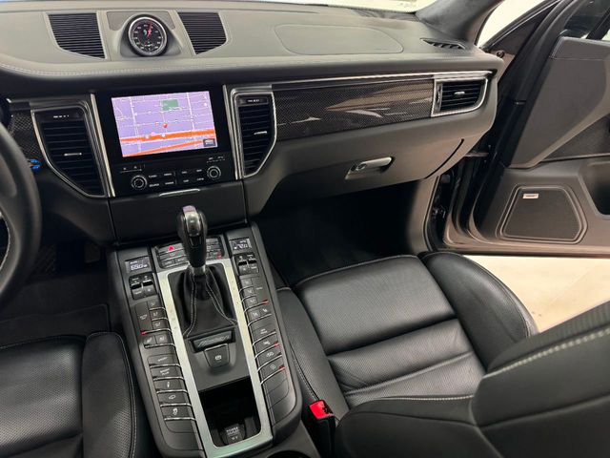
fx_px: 423
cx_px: 305
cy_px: 229
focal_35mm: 24
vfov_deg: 56.8
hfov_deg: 71.6
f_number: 1.78
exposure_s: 1/31
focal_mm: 6.86
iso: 800
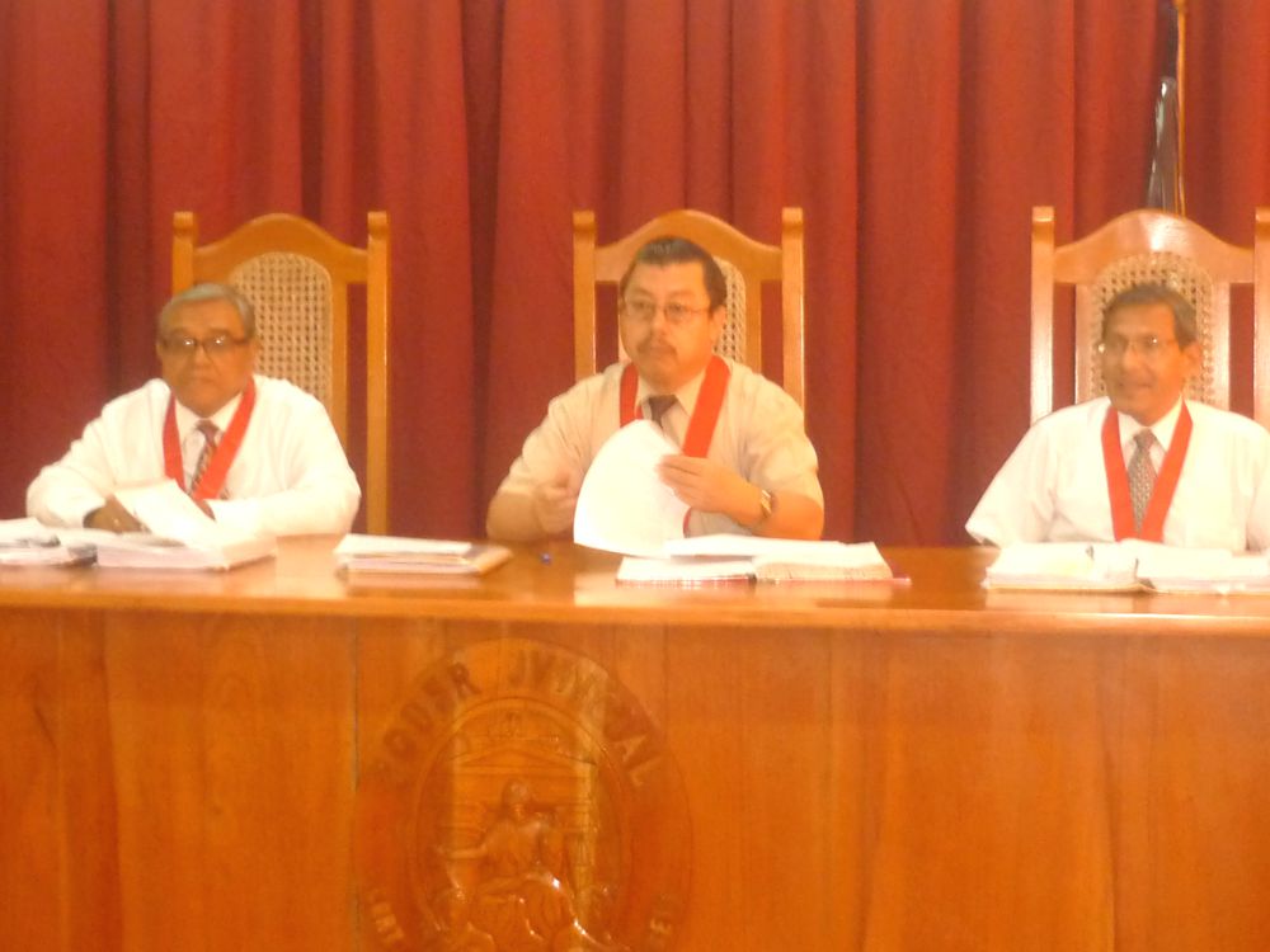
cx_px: 635
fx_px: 2568
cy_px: 476
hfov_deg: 27.8
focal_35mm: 70
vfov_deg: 21.0
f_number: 3
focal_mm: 7.2
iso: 400
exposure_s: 1/30
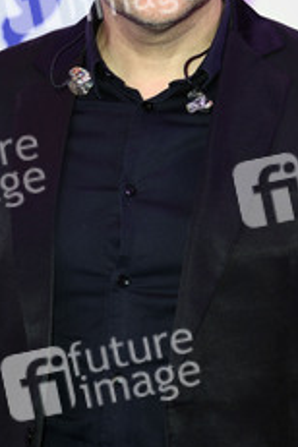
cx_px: 157
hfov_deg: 7.9
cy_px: 85
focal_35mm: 173
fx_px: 2148
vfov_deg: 11.8
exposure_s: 1/250
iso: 1000
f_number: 5.6
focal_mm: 100
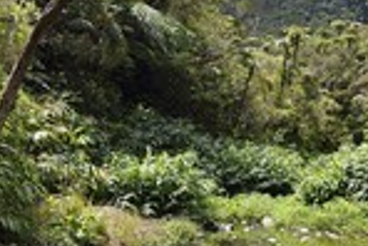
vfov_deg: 20.0
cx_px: 313
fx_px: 696
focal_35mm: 68
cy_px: 142
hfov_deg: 28.7
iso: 200
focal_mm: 24
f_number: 10
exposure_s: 1/200
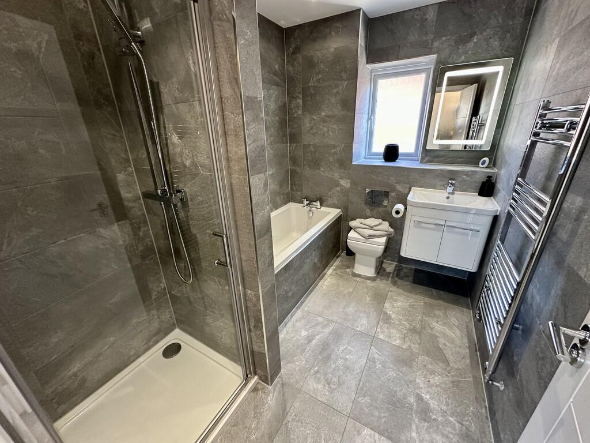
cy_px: 222
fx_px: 239
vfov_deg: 85.7
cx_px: 295
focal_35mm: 14
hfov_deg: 102.1
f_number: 2.2
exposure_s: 1/50
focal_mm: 2.22
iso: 250
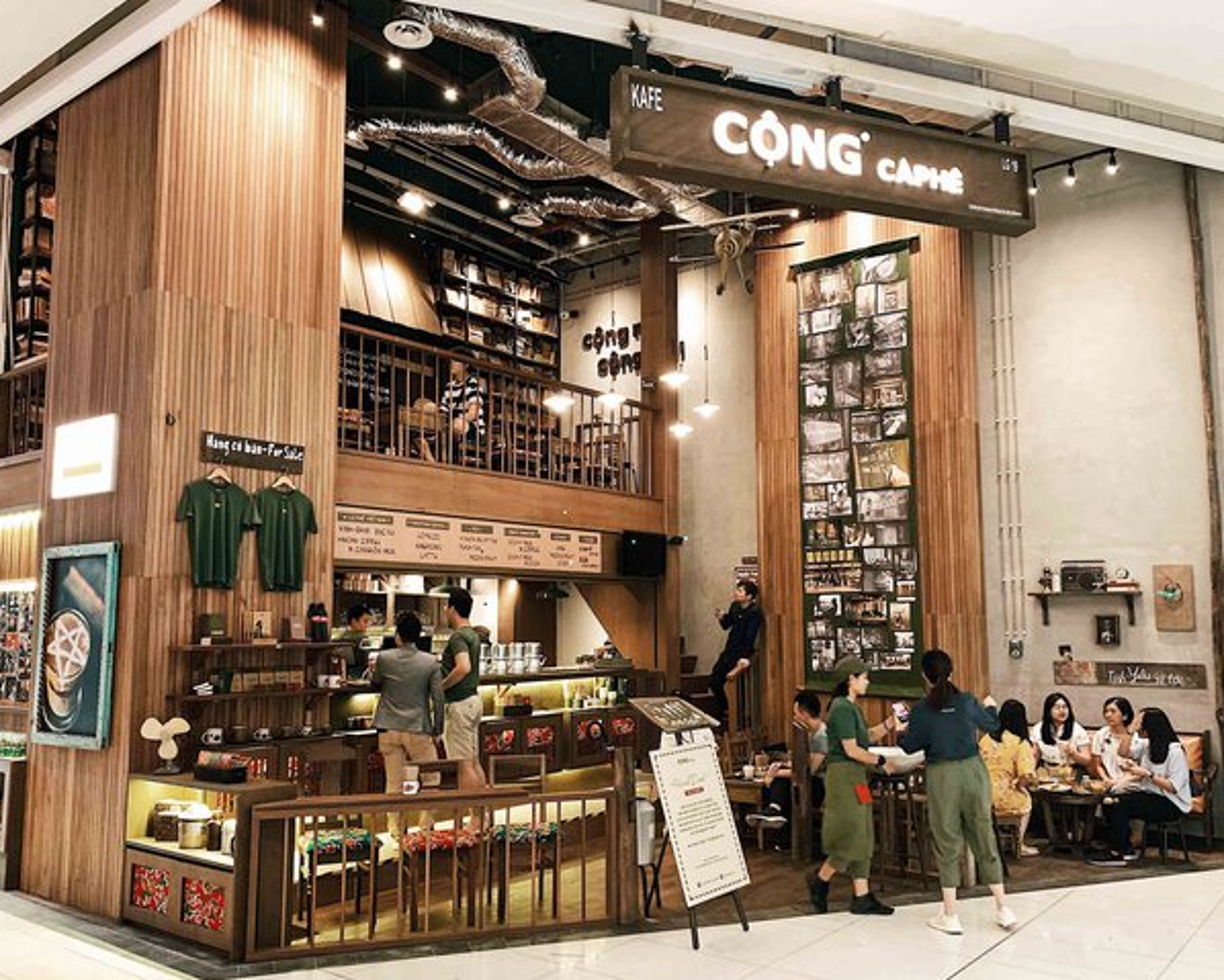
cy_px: 490
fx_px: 1015
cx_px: 612
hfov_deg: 62.2
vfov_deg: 51.6
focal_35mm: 28
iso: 200
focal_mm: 4.25
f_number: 1.8
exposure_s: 1/50
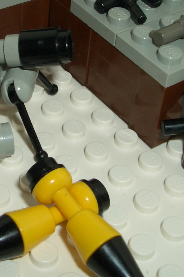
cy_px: 49
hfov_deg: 15.7
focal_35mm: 86
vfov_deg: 23.2
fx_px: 659
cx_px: 21
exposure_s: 1/60
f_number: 4.3
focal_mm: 5.8
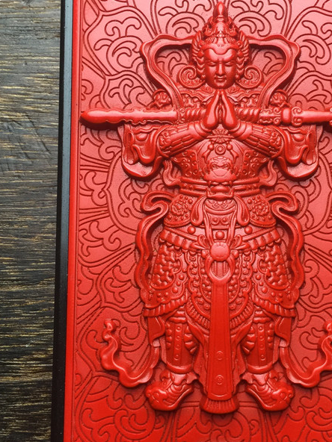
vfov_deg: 38.9
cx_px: 218
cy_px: 210
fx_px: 627
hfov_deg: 29.5
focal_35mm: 49
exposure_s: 1/15
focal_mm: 4.15
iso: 40
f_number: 2.2
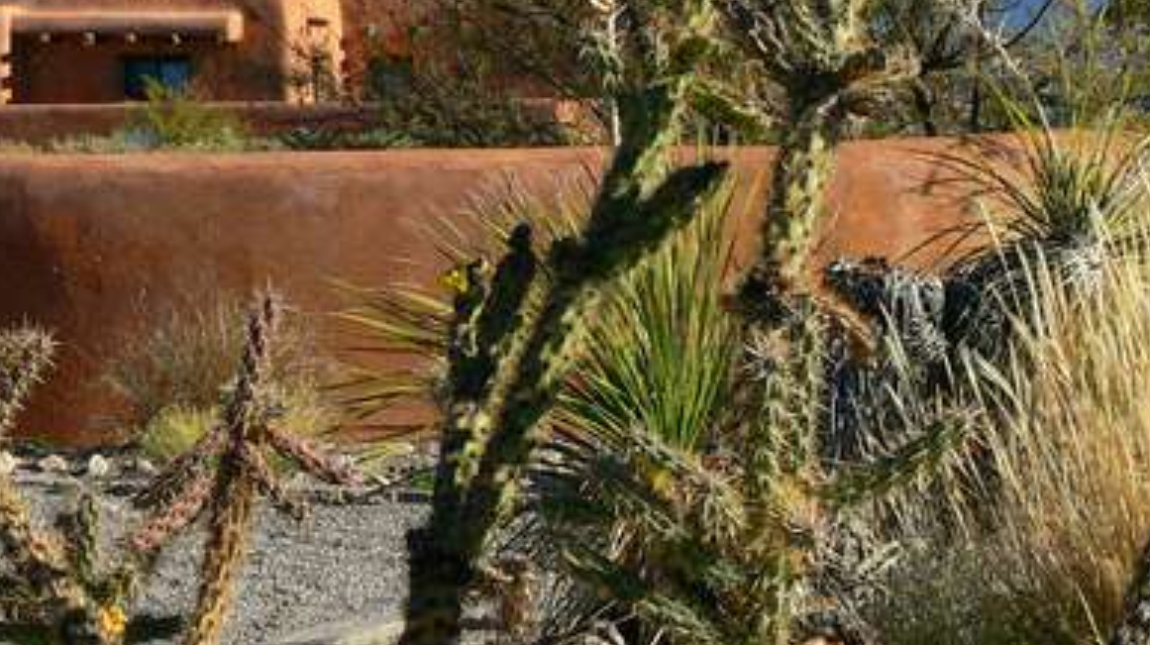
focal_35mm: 124
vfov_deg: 9.7
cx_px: 125
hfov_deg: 17.1
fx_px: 3778
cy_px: 15
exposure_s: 1/160
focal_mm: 11.5
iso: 100
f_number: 5.6
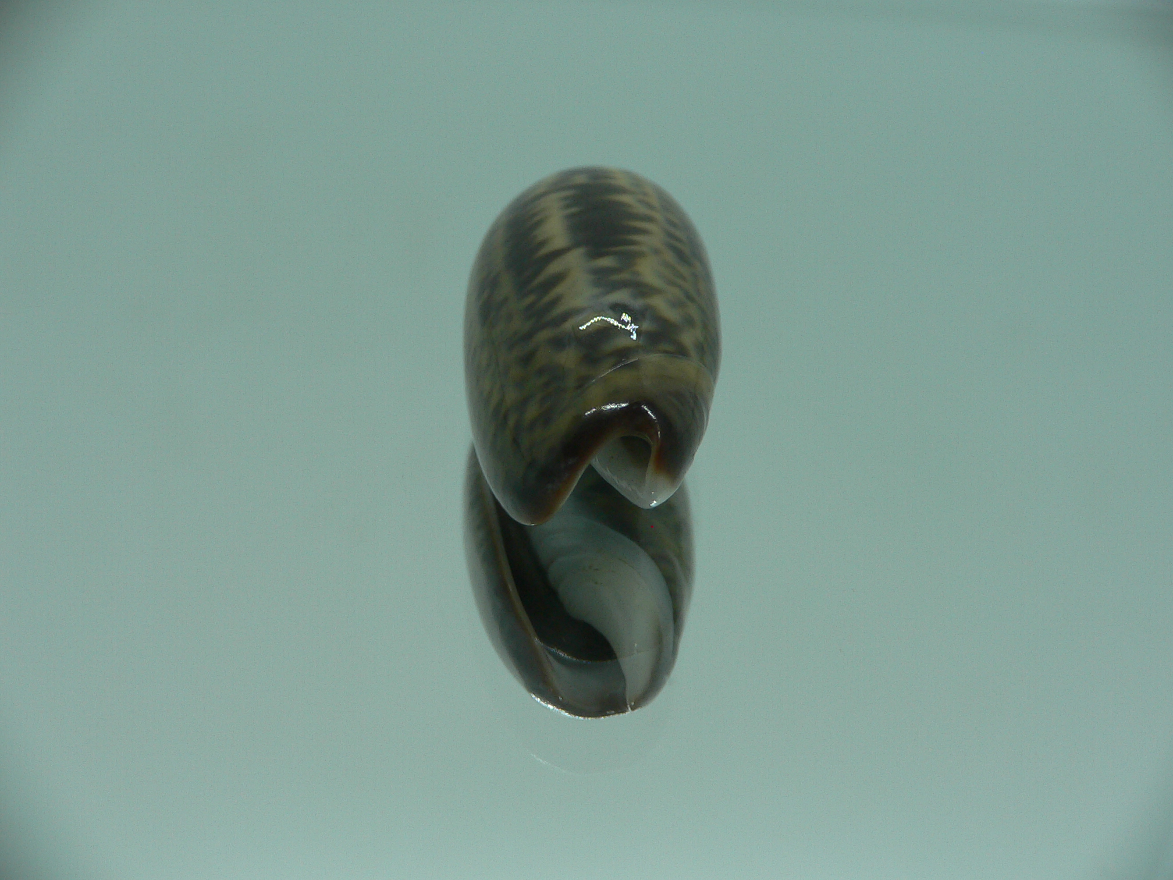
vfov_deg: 40.7
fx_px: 1186
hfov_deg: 52.6
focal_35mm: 35
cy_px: 440
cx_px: 586
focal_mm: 4.6
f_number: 2.8
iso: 80
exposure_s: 1/80
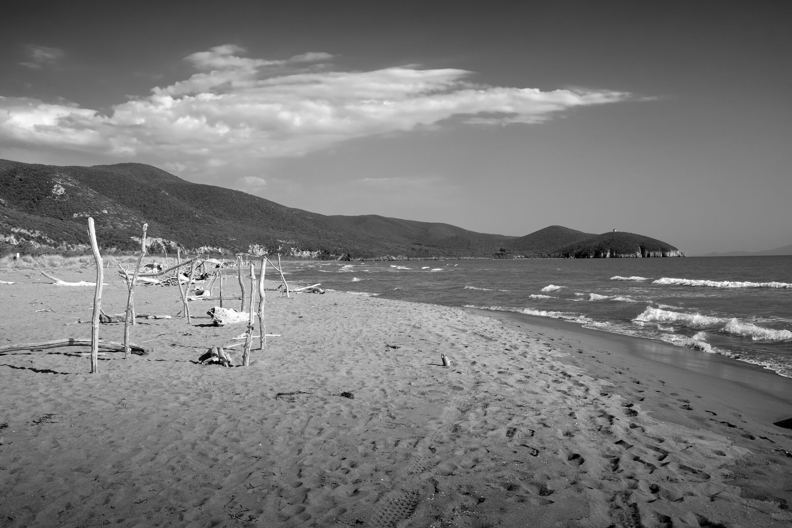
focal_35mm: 32
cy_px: 264
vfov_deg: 41.1
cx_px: 396
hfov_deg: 58.7
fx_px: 704
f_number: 13
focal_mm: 21.4
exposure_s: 1/280
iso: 200
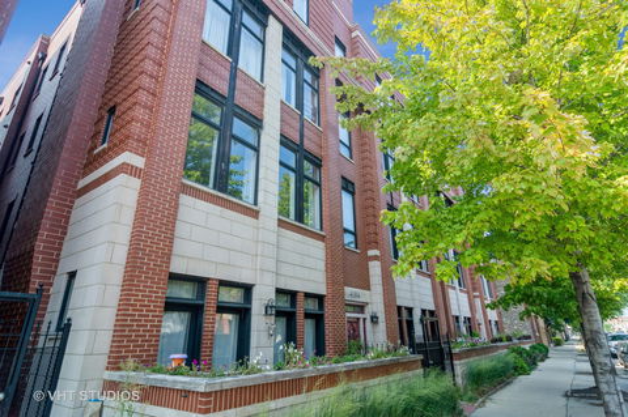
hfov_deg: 90.1
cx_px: 314
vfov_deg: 67.3
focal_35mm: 18
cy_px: 208
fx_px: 314
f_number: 8
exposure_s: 1/80
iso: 200
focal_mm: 12
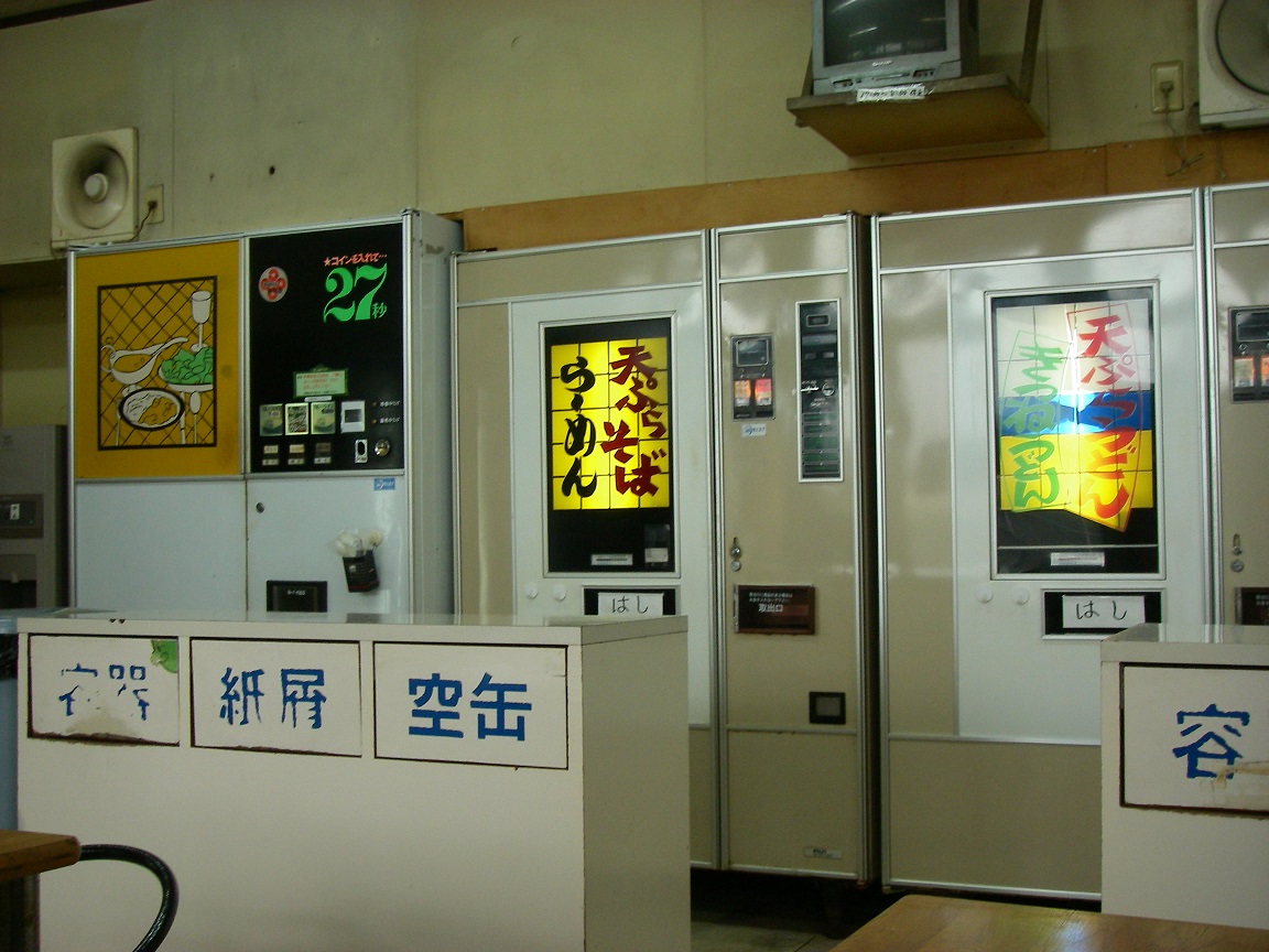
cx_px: 634
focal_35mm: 44
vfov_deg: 32.9
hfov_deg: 42.9
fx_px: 1613
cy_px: 476
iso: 200
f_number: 3.4
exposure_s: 1/50
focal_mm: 7.3
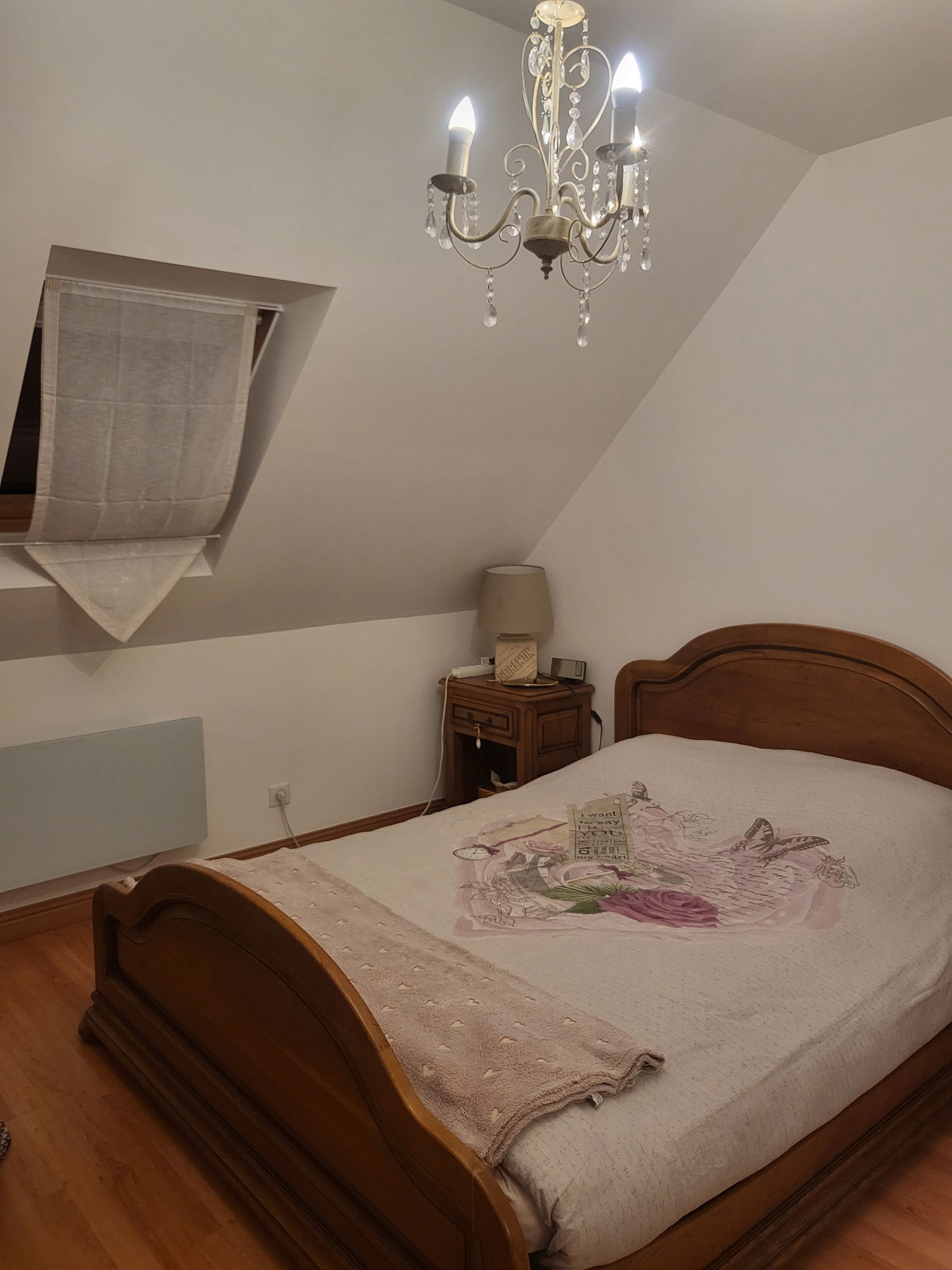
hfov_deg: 53.1
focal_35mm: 26
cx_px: 476
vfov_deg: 67.3
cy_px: 635
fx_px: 953
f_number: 1.8
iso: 200
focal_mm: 4.25
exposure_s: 1/50
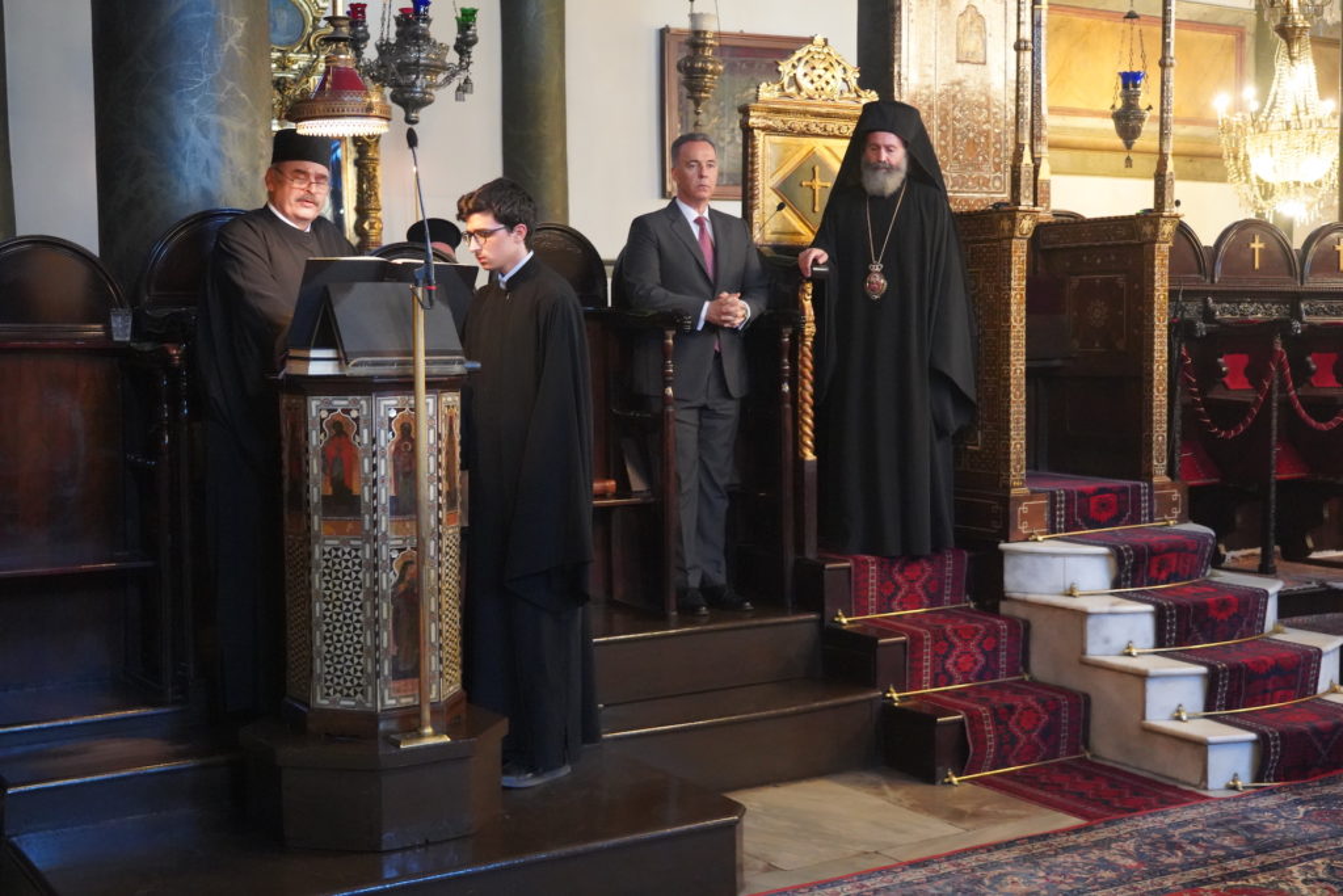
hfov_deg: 44.5
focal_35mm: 44
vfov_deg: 30.5
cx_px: 672
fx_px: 1642
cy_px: 448
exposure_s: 1/100
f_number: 4
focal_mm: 44
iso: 12800
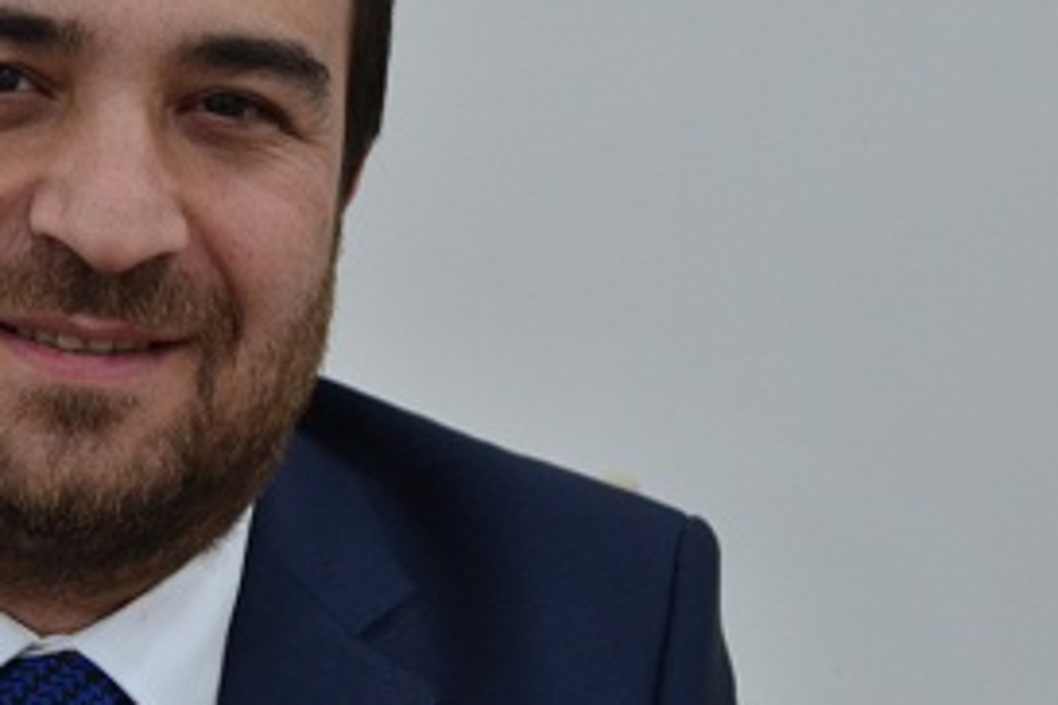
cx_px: 163
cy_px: 351
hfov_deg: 11.9
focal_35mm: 171
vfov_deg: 8.0
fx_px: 5033
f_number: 5.3
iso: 560
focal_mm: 45
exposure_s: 1/60
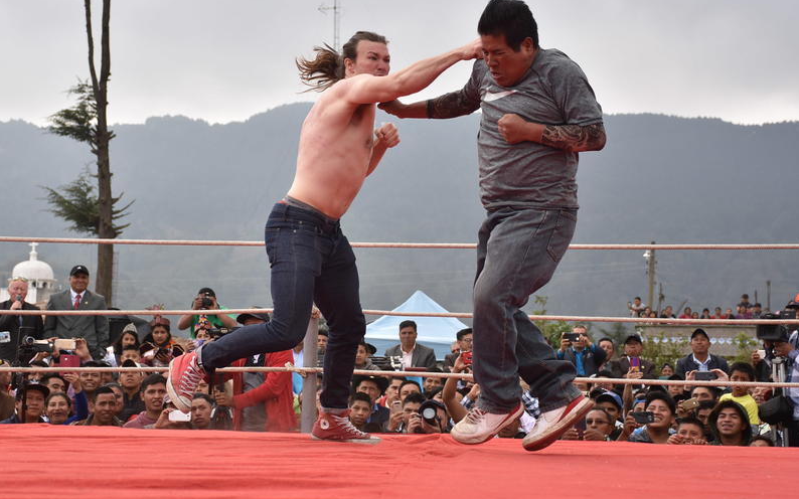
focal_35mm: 76
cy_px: 271
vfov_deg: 17.2
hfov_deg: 27.1
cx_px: 359
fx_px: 1655
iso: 200
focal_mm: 42
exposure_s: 1/640
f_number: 4.5
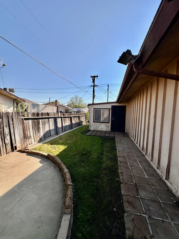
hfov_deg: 85.7
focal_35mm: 14
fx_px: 97
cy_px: 120
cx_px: 90
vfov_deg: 102.1
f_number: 2.2
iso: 50
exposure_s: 1/2353
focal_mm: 2.22
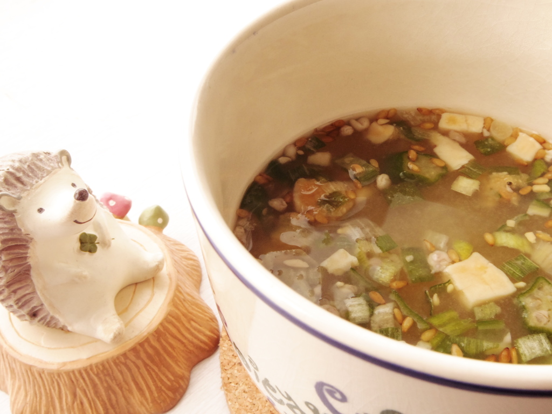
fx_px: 622
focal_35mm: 39
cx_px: 276
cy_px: 207
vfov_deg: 36.8
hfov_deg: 47.9
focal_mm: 8.5
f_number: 8
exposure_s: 1/40
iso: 400
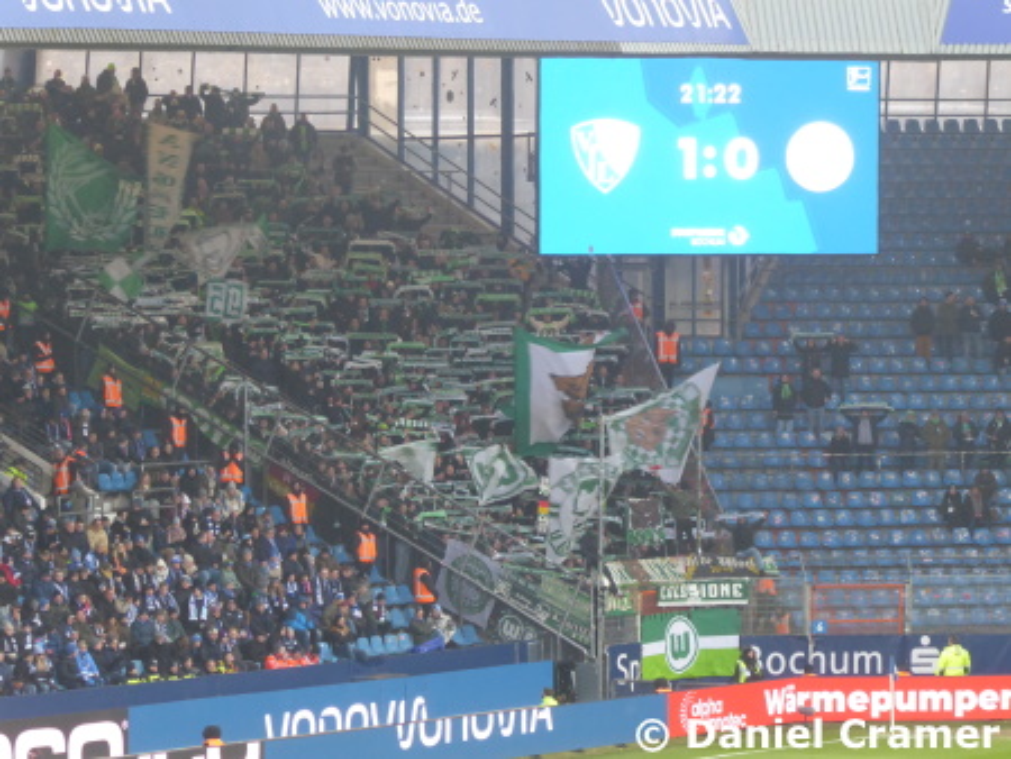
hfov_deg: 7.5
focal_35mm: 265
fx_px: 7744
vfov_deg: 5.6
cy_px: 380
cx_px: 506
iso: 400
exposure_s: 1/40
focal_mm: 47.5
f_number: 5.6
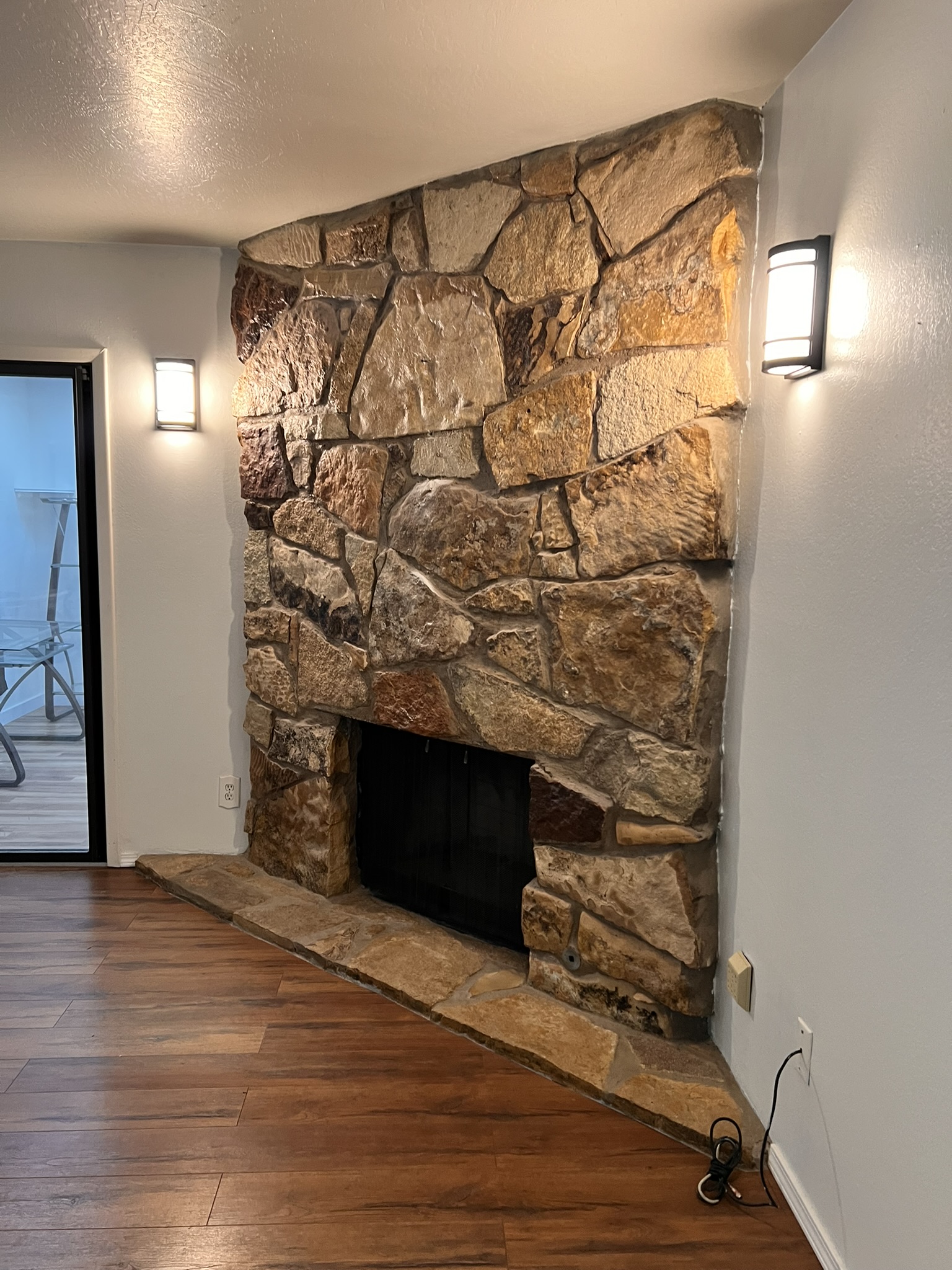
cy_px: 635
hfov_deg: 53.1
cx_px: 476
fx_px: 953
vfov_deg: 67.3
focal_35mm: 26
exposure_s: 1/60
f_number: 1.5
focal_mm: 5.7
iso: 250
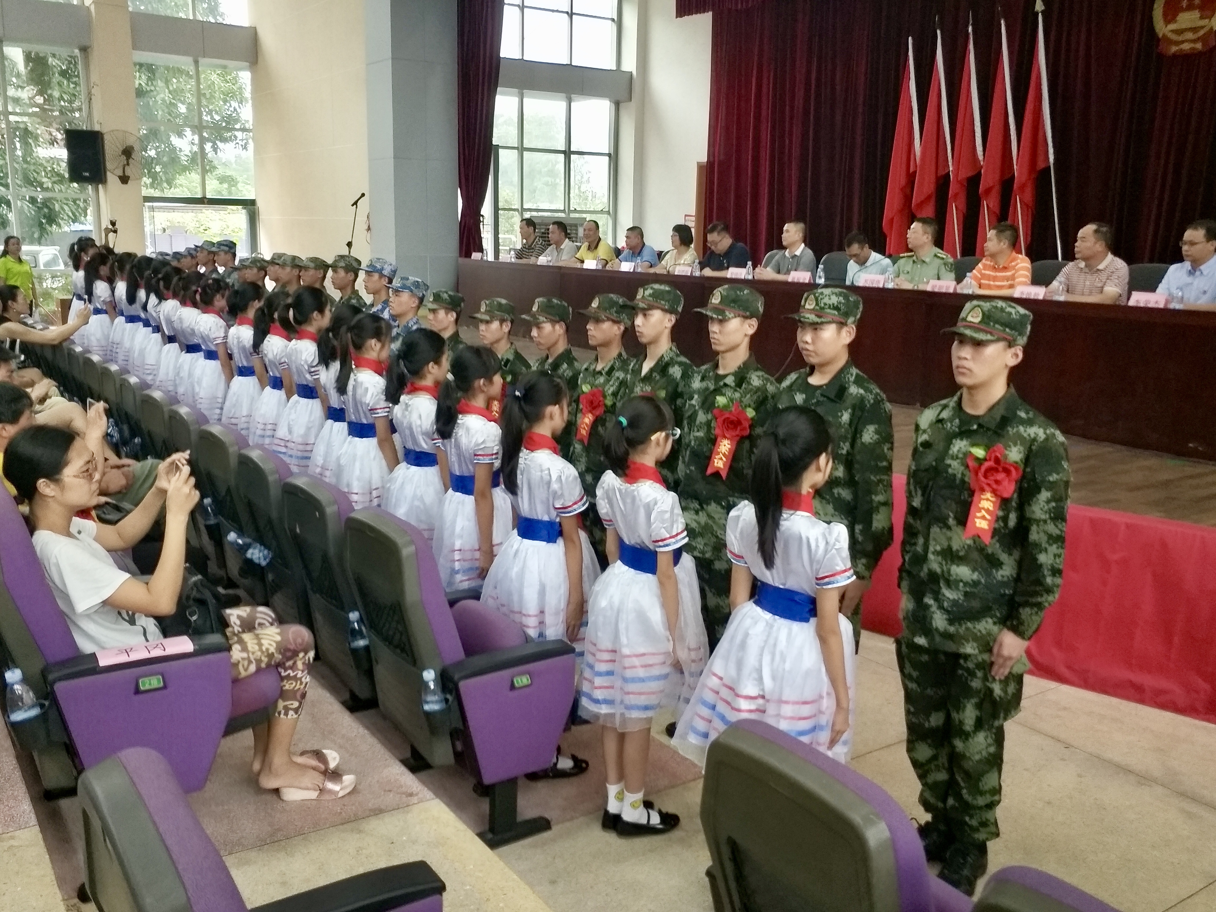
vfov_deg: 54.9
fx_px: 878
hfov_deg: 69.4
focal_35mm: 25
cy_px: 456
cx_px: 608
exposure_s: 1/50
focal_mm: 4.42
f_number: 2
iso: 215
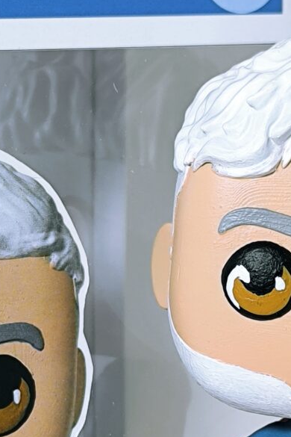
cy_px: 314
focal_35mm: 157
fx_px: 1903
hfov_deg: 8.7
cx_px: 72
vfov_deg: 13.0
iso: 320
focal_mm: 6.14
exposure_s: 1/100
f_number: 1.65
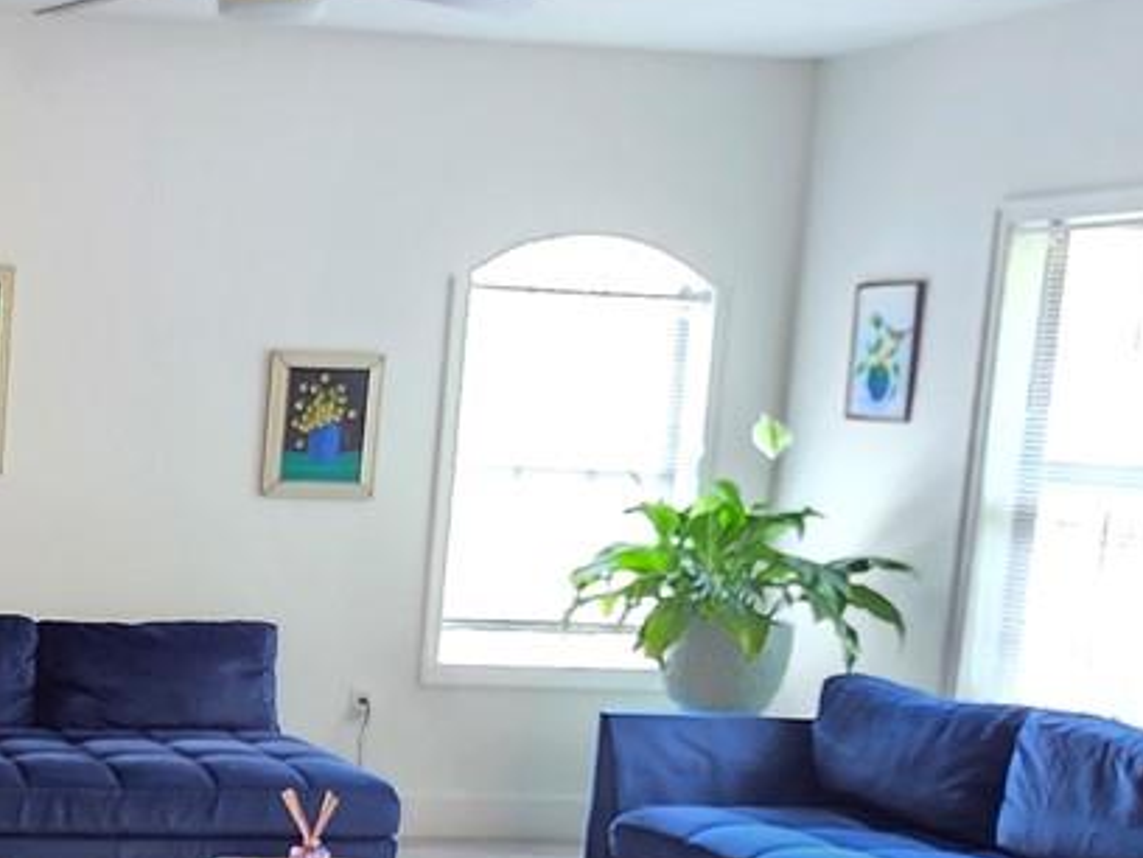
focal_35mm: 51
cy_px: 564
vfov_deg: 28.4
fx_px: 1684
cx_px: -364
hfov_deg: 29.6
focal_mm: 2.2
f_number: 1.9
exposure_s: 1/60
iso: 400
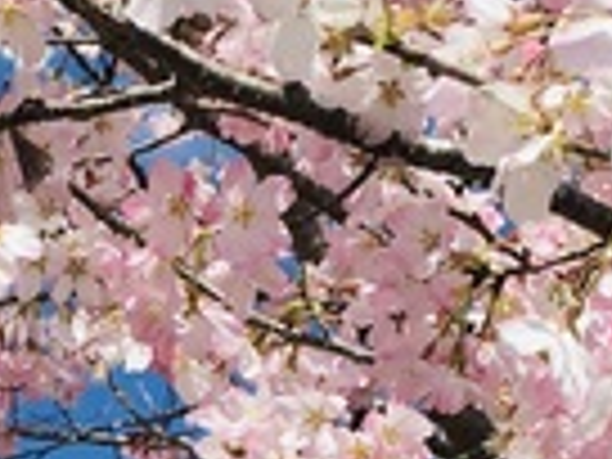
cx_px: 4
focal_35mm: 170
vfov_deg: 8.1
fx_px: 3006
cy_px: 1066
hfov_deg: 11.5
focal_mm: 4.15
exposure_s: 1/2137
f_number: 2.2
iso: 25
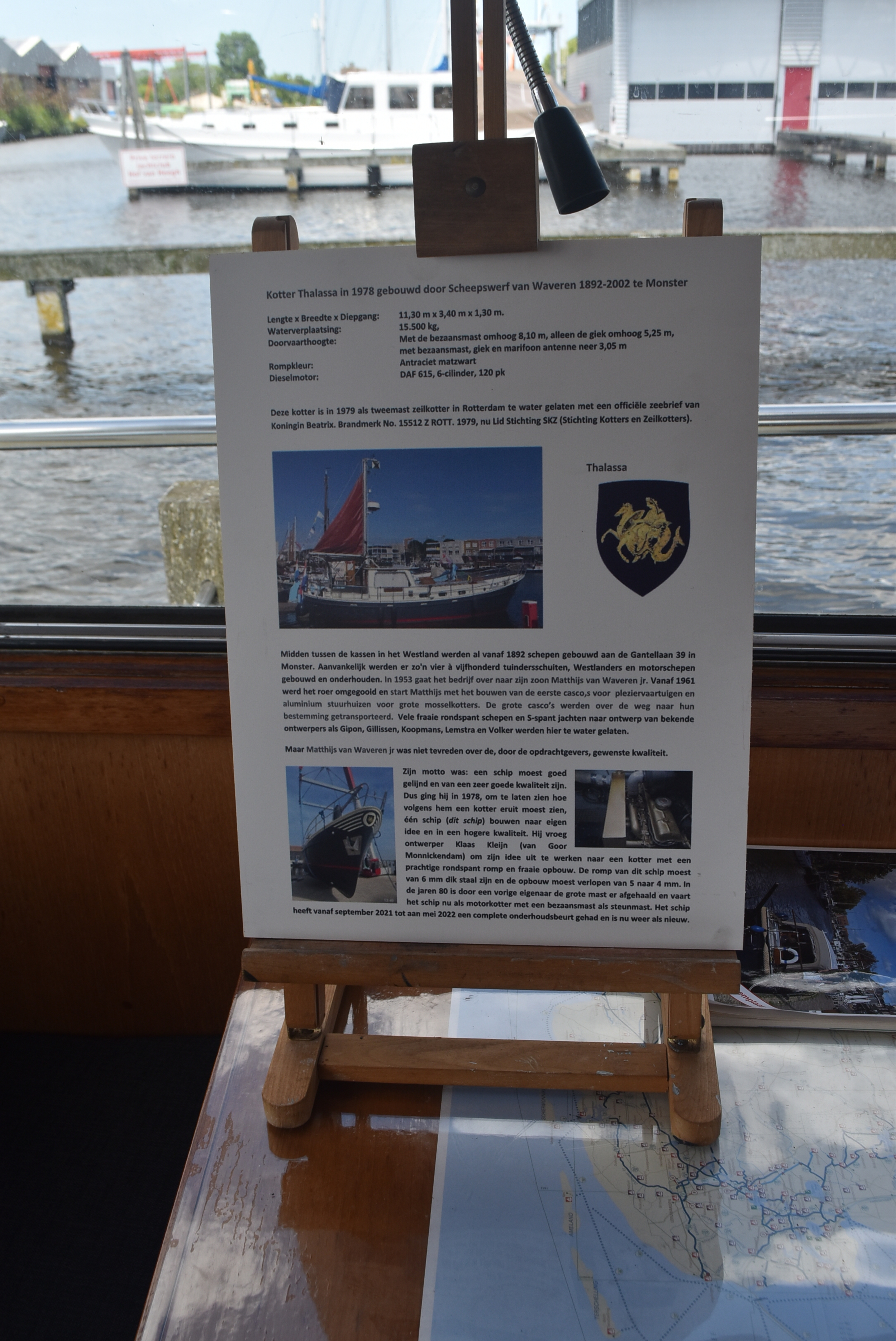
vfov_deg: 57.2
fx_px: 1230
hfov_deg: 40.0
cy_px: 670
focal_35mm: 33
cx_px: 448
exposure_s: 1/250
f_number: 8
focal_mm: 22
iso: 280
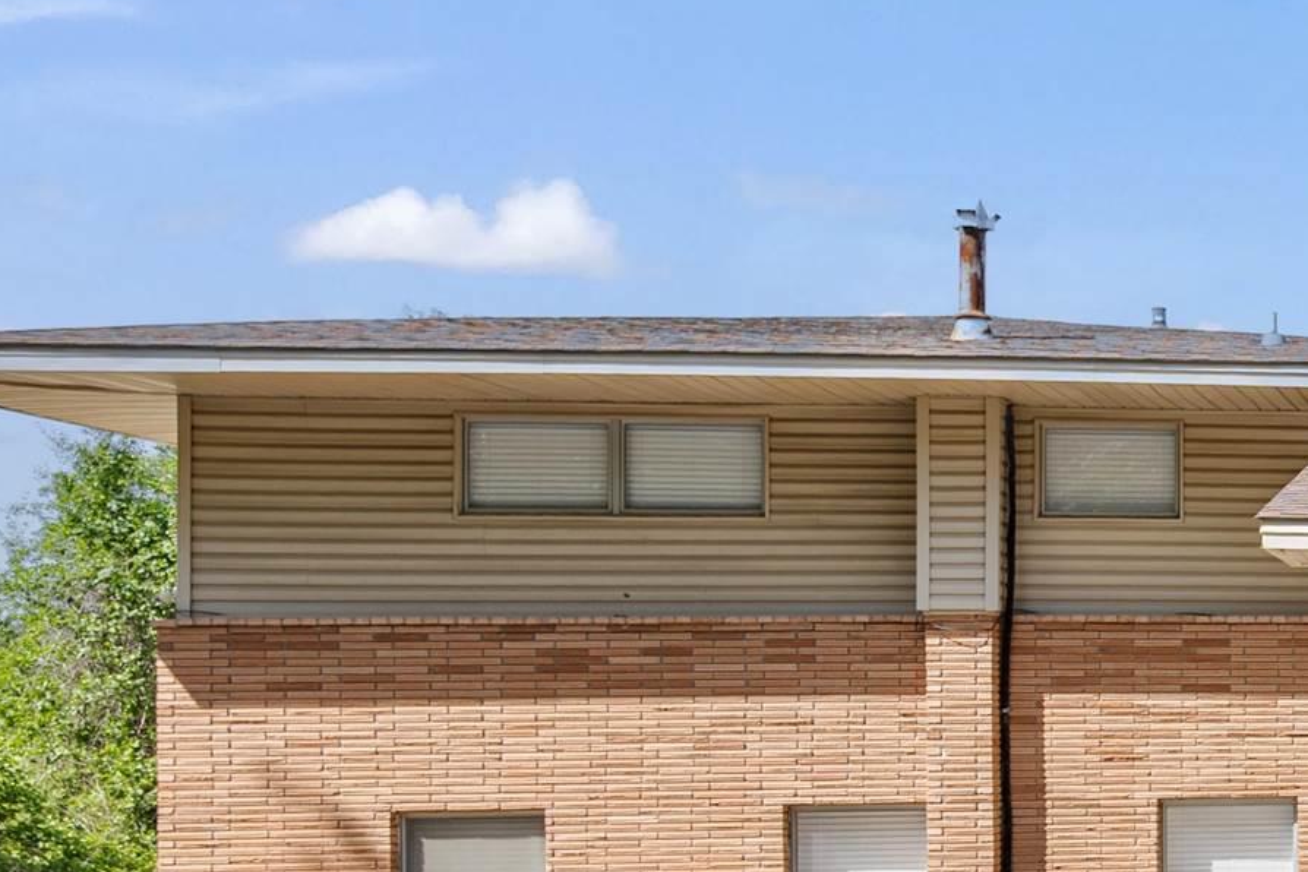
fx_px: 1998
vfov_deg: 23.2
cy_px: 947
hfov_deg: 26.1
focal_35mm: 55
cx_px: 1982
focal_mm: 16
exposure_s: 1/80
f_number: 7.1
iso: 100
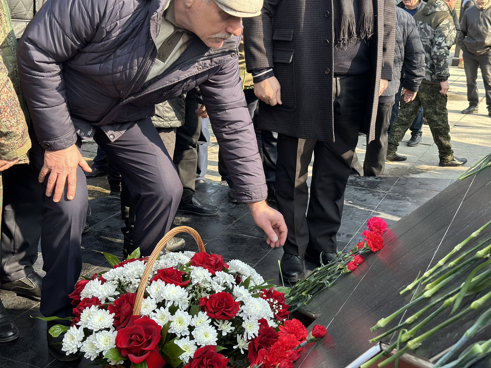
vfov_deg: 30.3
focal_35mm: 48
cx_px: 246
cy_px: 184
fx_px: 681
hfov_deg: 39.7
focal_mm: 6.86
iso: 80
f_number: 1.78
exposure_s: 1/830
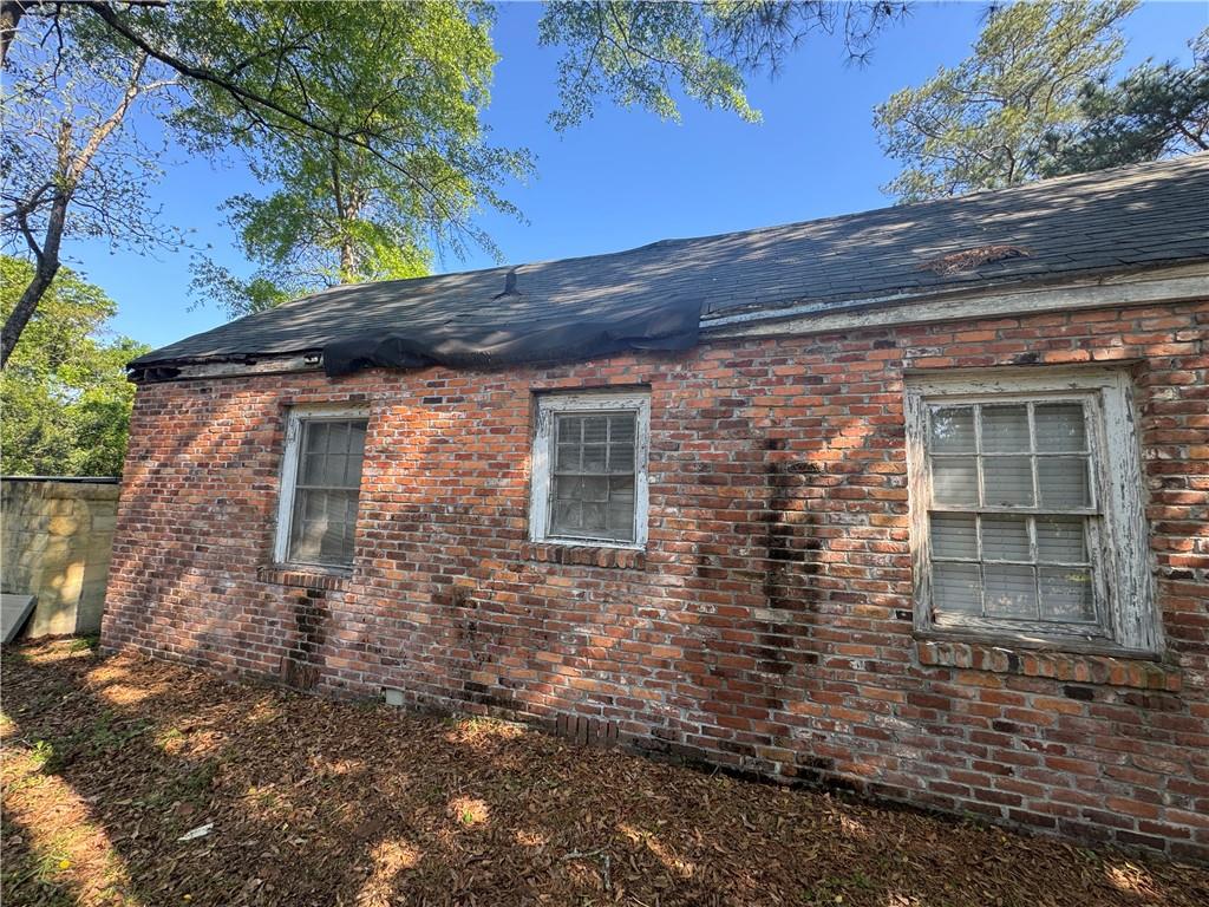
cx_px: 604
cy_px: 454
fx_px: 489
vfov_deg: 85.7
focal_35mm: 14
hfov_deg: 102.1
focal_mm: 2.22
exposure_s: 1/99
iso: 50
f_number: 2.2
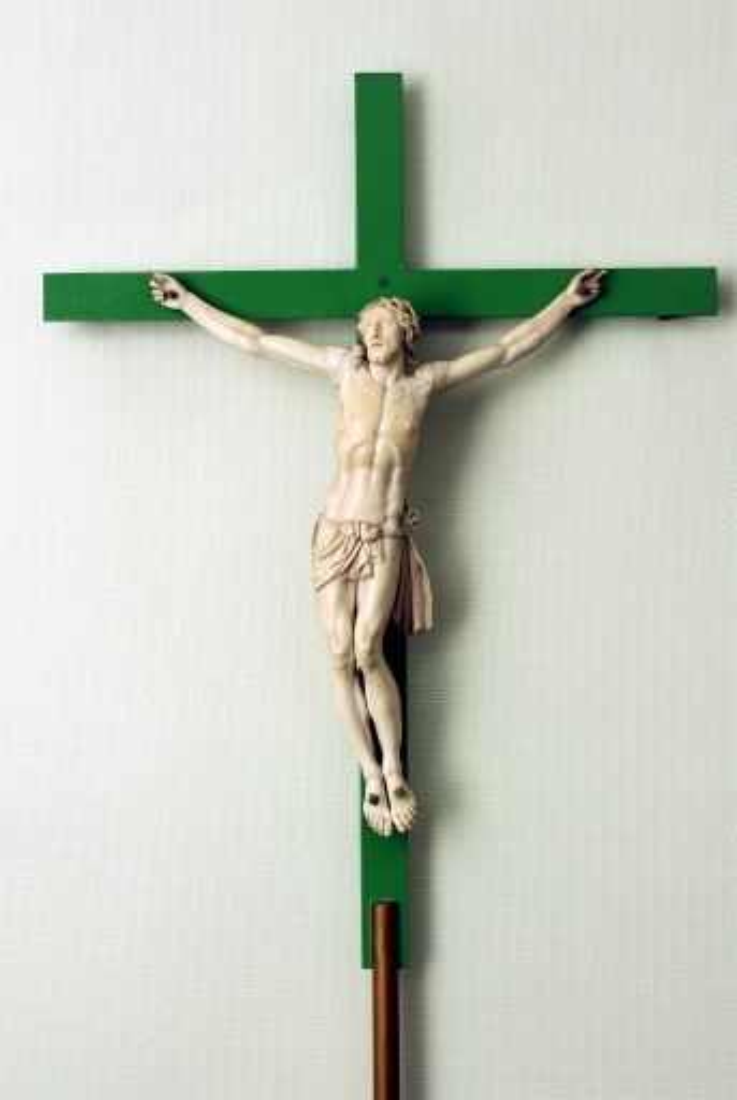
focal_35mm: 52
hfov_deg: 25.8
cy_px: 550
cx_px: 368
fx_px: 1607
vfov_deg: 37.8
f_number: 13
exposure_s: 1/60
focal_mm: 35
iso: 100
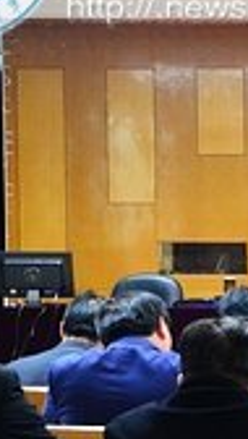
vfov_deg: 15.2
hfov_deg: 7.9
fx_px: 1629
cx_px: 640
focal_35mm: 140
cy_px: 357
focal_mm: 25
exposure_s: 1/15
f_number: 4
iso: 1600
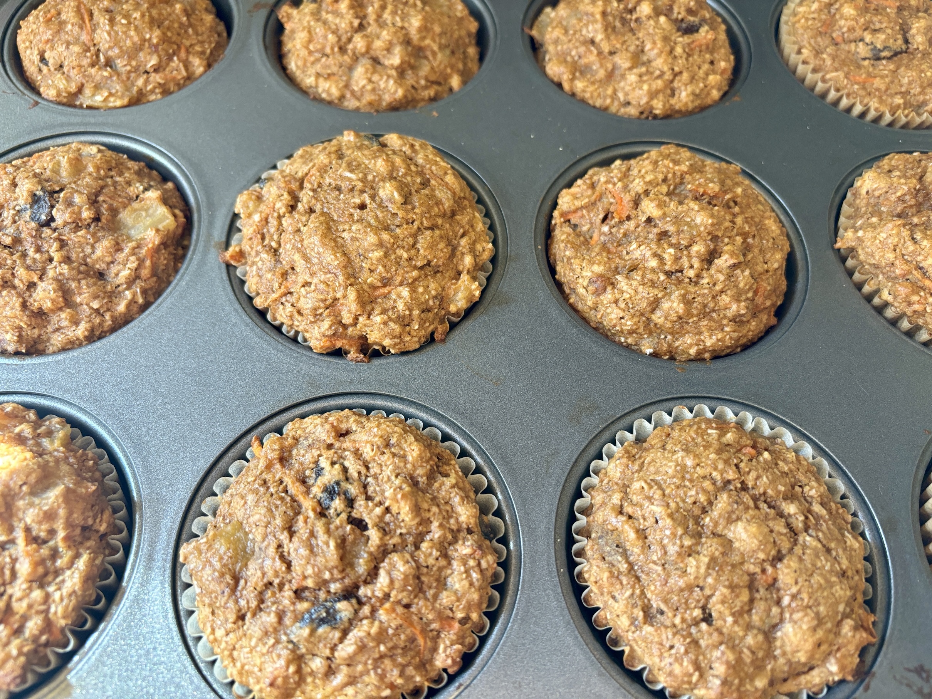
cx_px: 466
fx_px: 700
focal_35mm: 26
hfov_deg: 67.3
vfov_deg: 53.1
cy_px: 350
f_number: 1.6
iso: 125
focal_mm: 5.96
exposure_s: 1/60
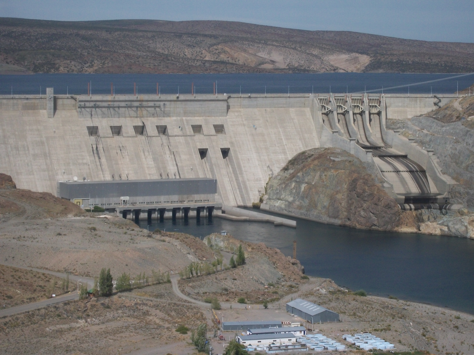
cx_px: 237
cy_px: 178
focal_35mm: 108
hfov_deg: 18.2
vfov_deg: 13.7
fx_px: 1479
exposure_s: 1/400
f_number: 8.5
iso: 80
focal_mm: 18
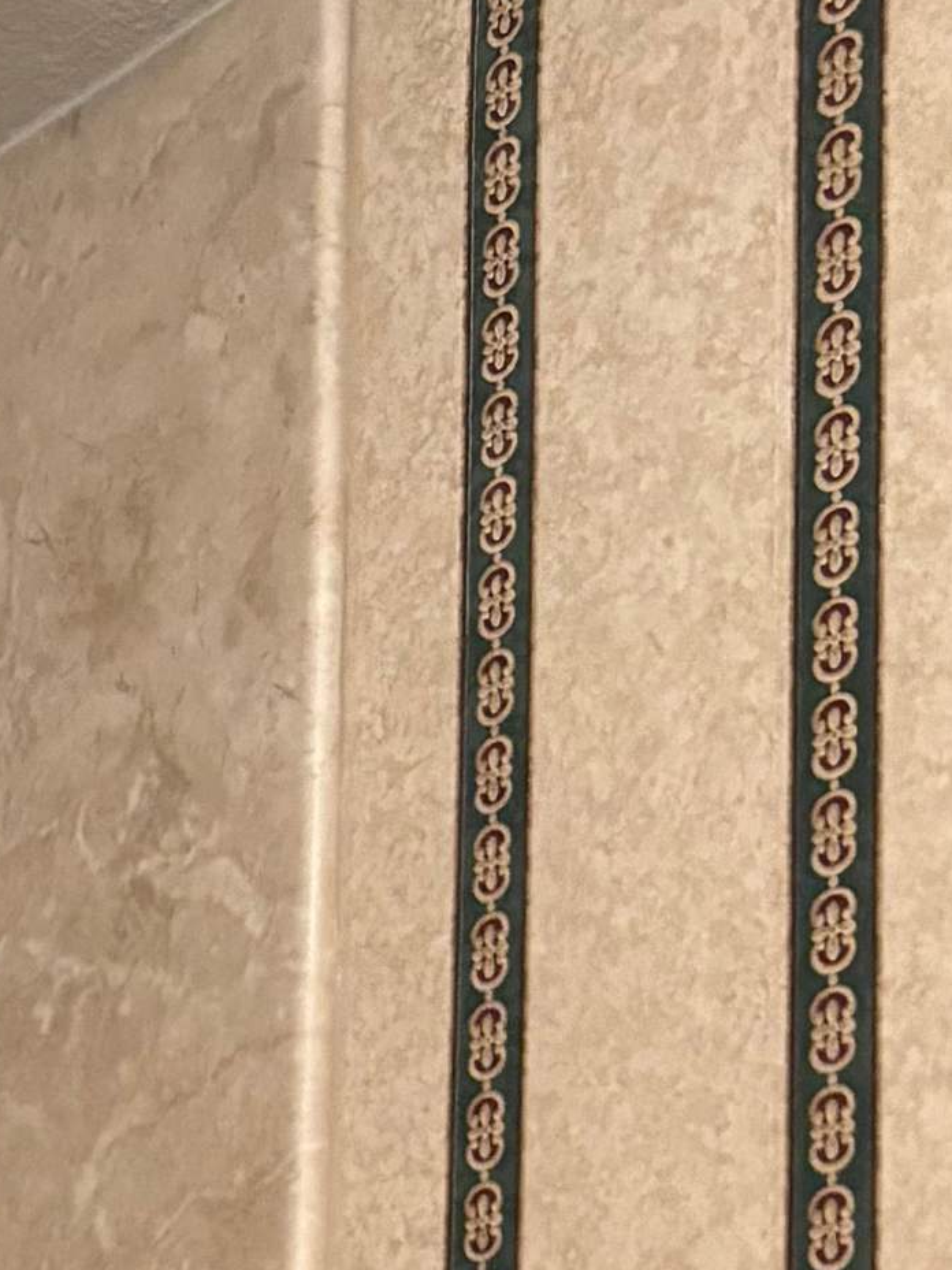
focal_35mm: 113
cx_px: -707
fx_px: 4144
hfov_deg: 12.1
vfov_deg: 16.7
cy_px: 1522
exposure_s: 1/60
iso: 320
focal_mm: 5.96
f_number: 1.6
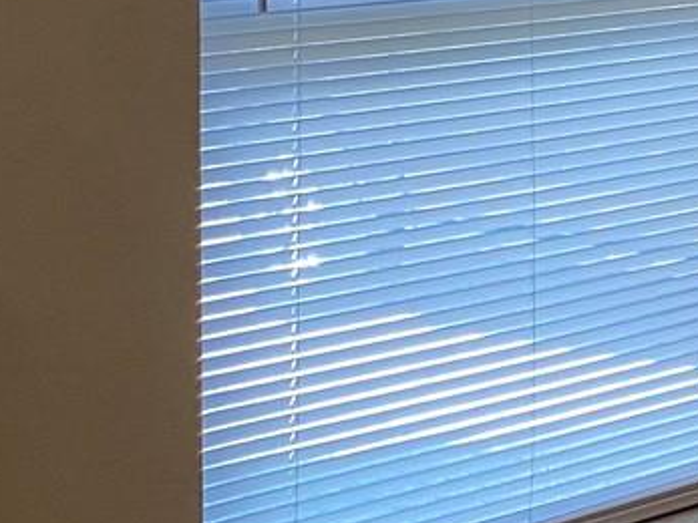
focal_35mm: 120
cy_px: -207
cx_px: 1370
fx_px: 2419
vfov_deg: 11.9
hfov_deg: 14.0
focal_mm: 4.25
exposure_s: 1/60
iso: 80
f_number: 1.8
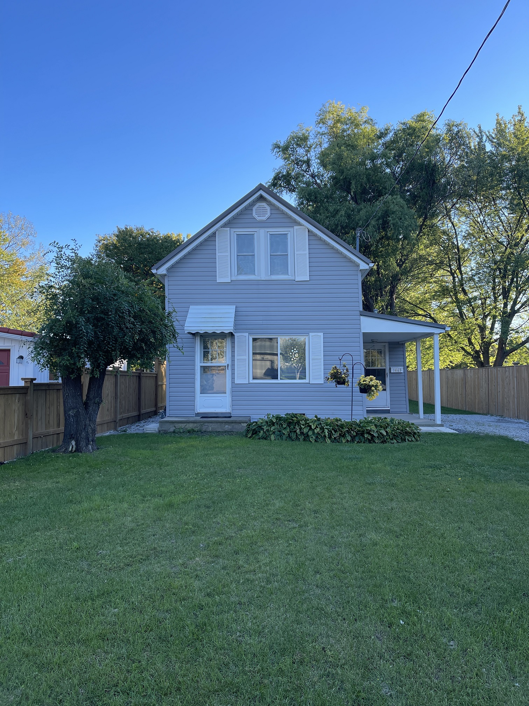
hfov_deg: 53.1
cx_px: 264
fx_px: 530
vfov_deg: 67.3
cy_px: 353
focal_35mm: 26
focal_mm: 5.1
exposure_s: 1/842
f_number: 1.6
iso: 32
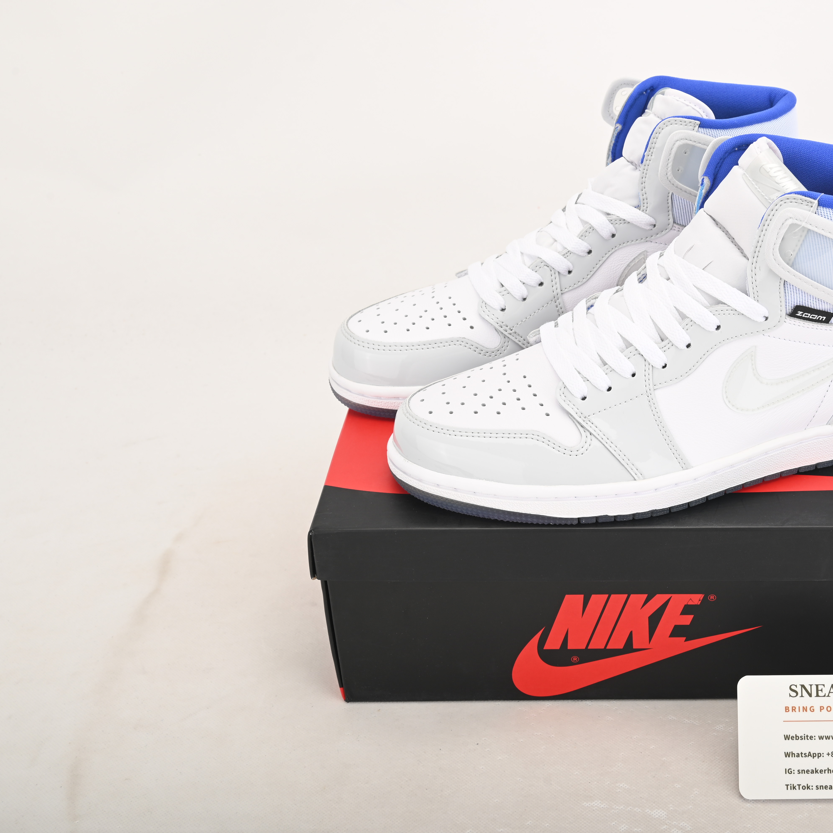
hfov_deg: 33.9
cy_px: 413
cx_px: 631
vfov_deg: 34.7
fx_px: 1334
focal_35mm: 49
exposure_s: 1/200
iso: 100
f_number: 11
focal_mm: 38
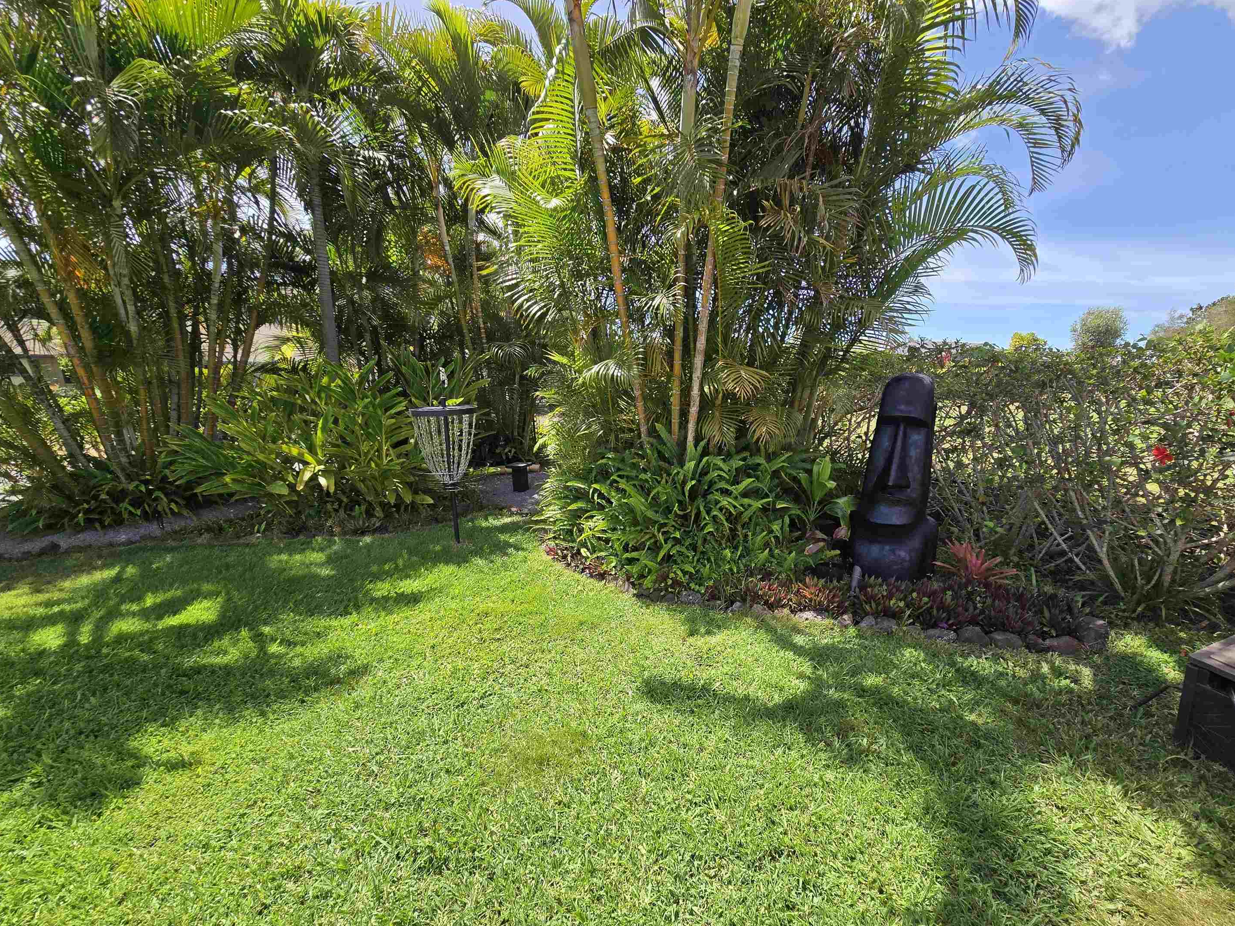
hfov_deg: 101.9
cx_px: 660
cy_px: 497
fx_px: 499
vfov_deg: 85.5
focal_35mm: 14
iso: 50
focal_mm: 2.2
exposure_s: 1/1005
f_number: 2.2
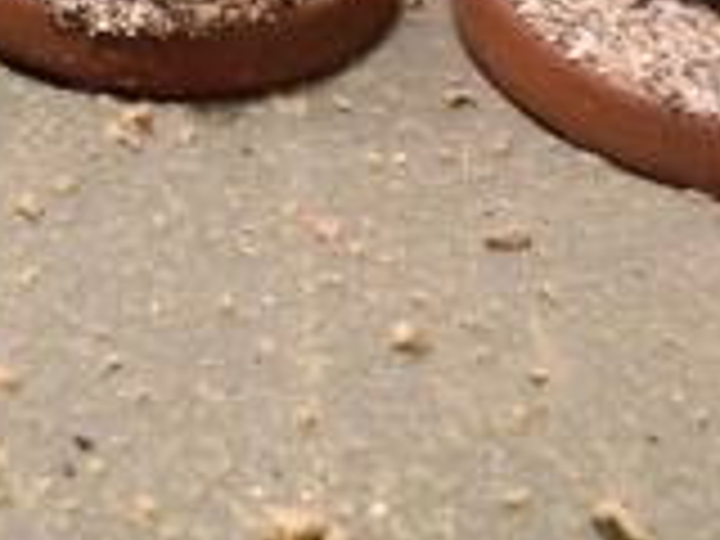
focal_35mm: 94
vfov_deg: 14.9
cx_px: -153
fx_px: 1955
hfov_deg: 19.6
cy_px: -207
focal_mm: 5
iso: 400
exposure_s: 1/60
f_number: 3.1
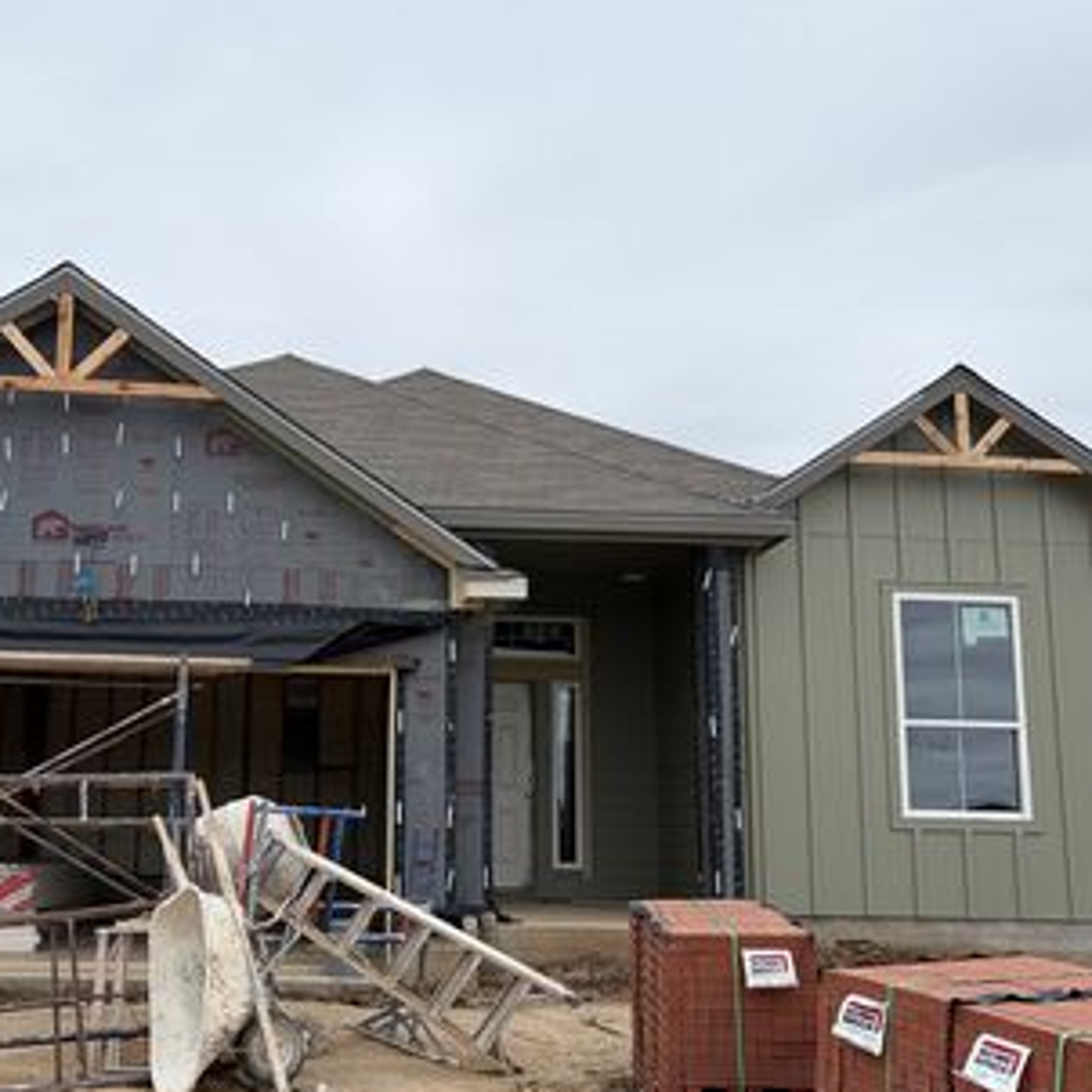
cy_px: 609
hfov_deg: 43.3
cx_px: 376
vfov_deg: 43.8
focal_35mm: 38
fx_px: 1356
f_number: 1.6
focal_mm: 5.96
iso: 50
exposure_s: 1/2283
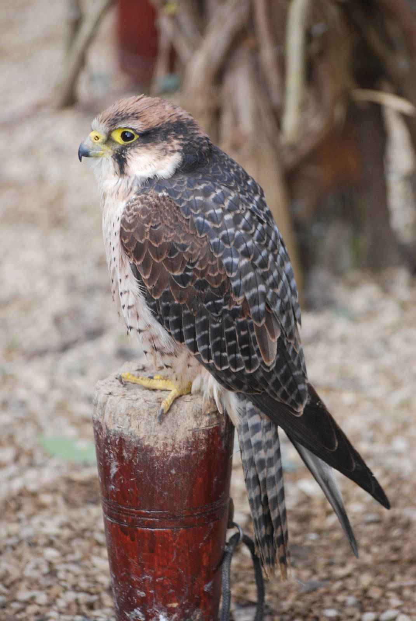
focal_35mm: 255
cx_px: 208
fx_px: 4407
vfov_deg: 8.1
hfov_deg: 5.4
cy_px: 310
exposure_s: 1/400
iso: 400
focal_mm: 170
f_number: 4.8
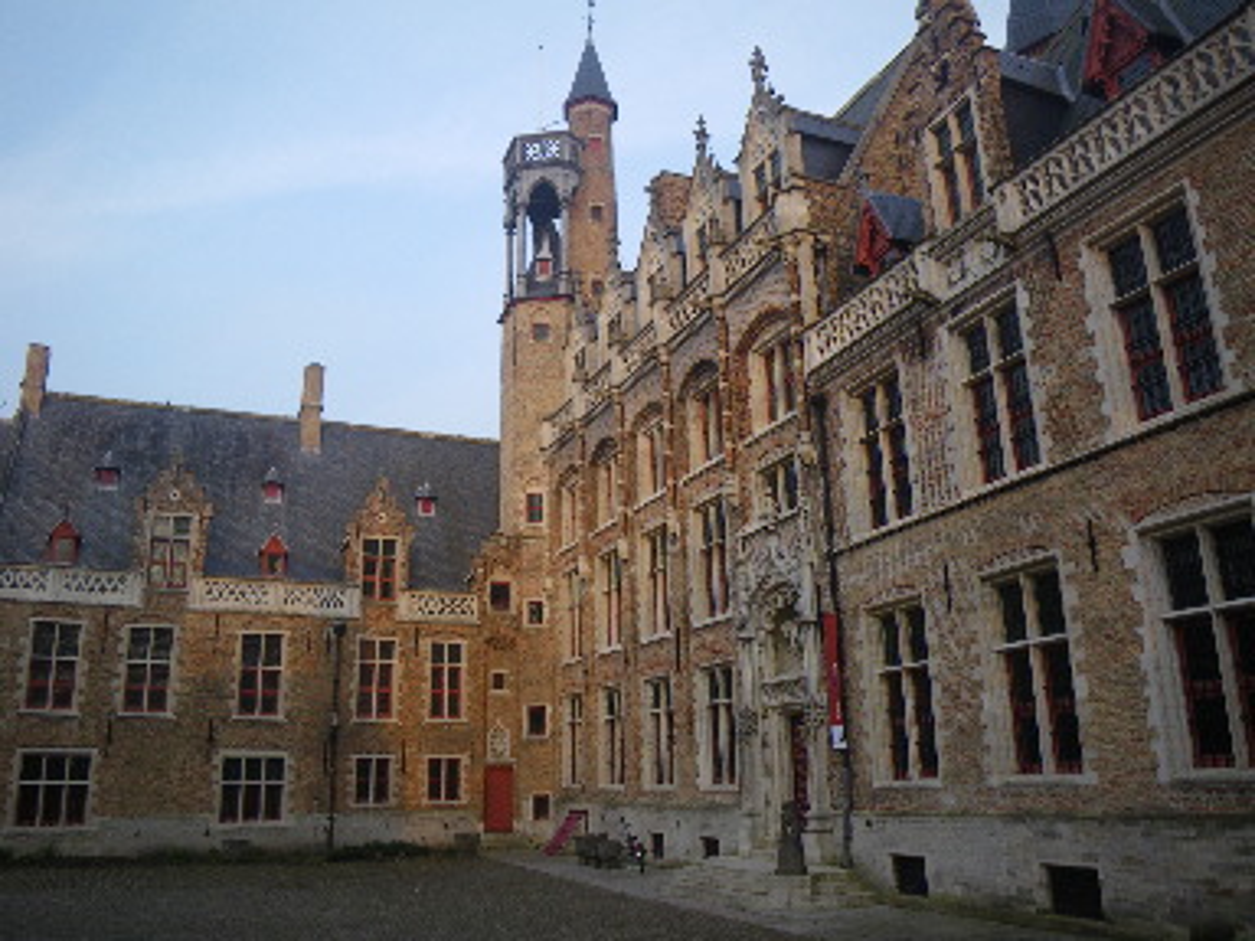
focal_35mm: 28
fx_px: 1015
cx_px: 628
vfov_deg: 49.7
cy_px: 470
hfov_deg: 63.4
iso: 50
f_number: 3.5
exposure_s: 1/80
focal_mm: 5
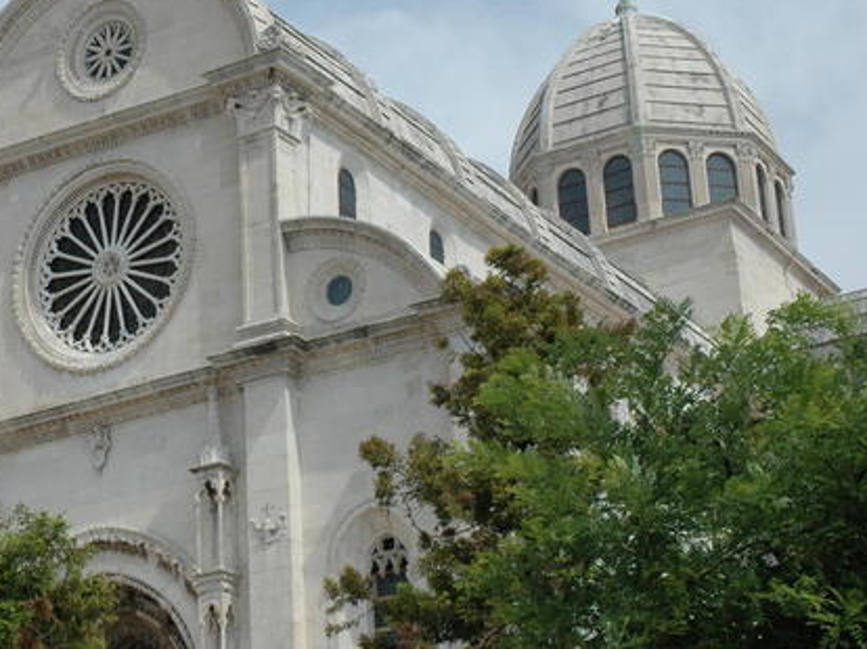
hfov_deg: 21.6
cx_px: 212
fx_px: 2253
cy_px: 346
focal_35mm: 90
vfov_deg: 16.4
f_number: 10
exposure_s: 1/400
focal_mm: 34
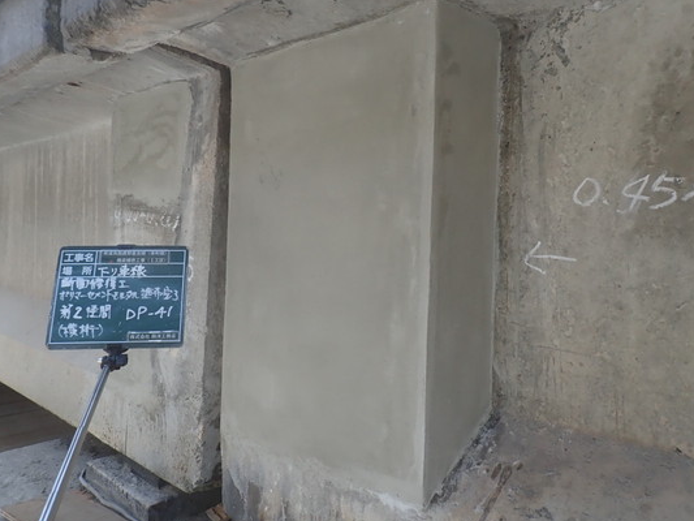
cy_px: 237
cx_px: 342
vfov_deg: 46.8
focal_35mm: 30
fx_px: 602
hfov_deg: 60.0
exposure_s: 1/500
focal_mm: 4.5
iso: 100
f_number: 2.8
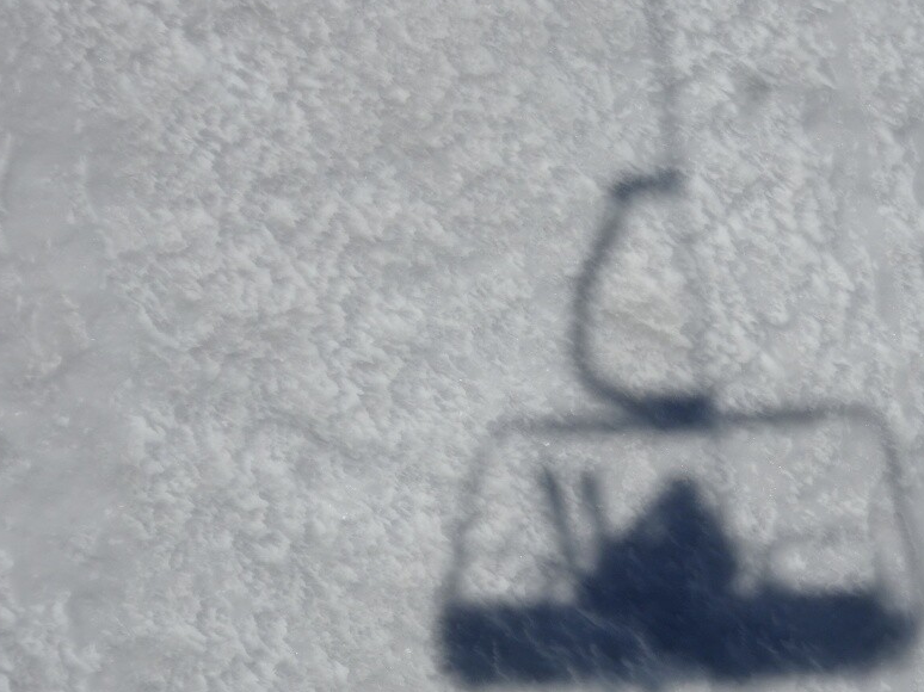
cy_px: 389
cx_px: 595
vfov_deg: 16.4
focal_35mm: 90
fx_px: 2402
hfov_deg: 21.7
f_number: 5.6
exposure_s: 1/2000
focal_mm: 11.66
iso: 80
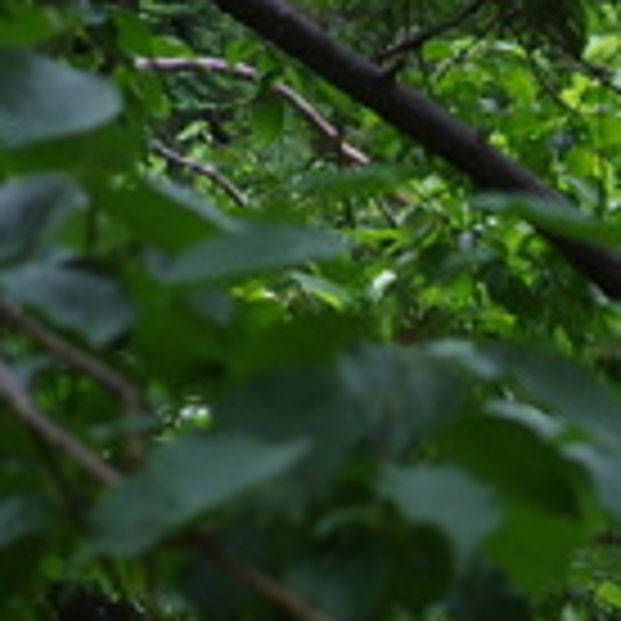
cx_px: 1827
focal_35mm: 659
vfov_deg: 2.6
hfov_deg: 2.6
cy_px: 1350
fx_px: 13375
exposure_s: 1/125
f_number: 6.3
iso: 400
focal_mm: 70
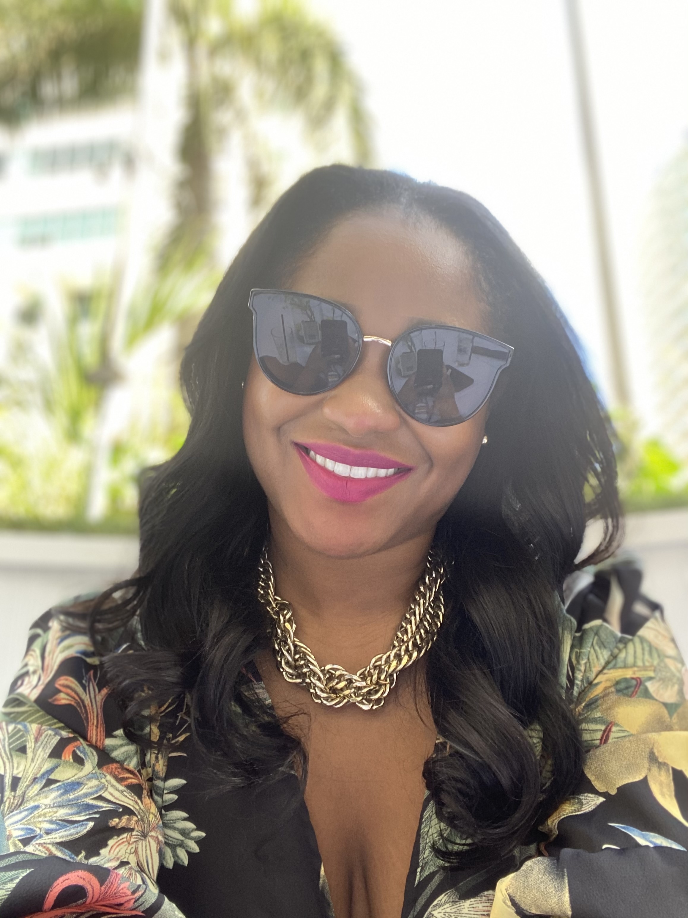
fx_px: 795
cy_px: 459
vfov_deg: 60.0
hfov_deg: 46.8
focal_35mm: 30
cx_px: 344
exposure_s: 1/81
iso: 100
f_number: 2.2
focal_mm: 2.71
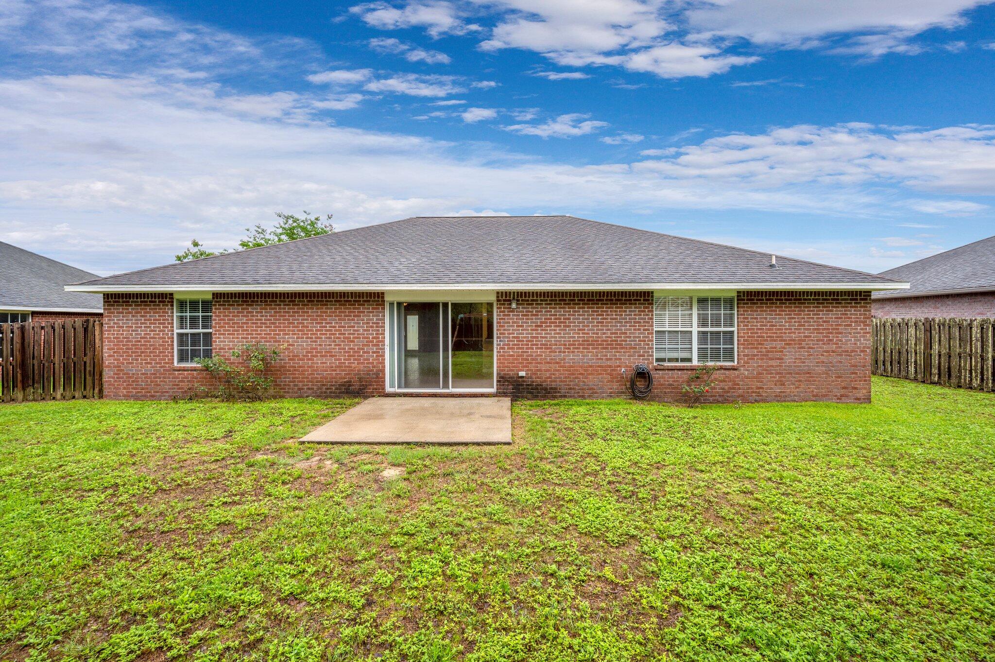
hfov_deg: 104.3
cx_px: 498
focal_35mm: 14
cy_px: 331
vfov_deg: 81.1
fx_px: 387
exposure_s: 1/100
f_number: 9
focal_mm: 14
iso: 100
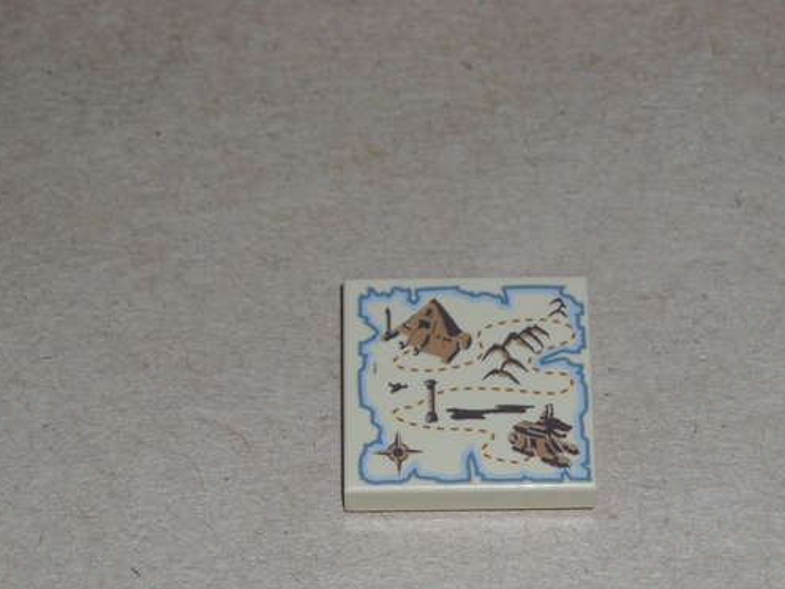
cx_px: 494
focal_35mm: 169
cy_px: 461
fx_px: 3833
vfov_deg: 8.8
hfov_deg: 11.7
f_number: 9.3
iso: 64
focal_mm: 17.1
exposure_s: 1/125
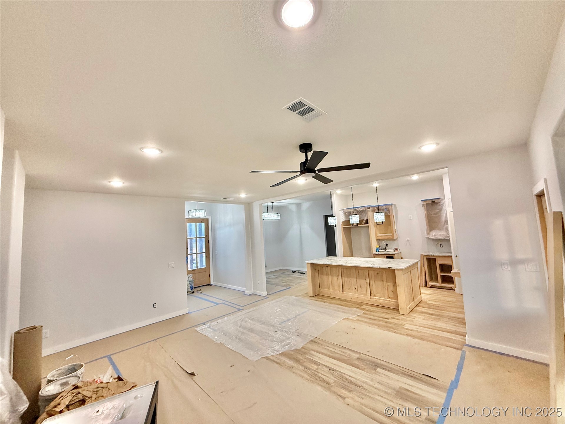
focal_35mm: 14
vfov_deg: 85.7
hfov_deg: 102.1
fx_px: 229
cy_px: 212
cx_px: 282
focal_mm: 2.22
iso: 200
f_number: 2.2
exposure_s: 1/120
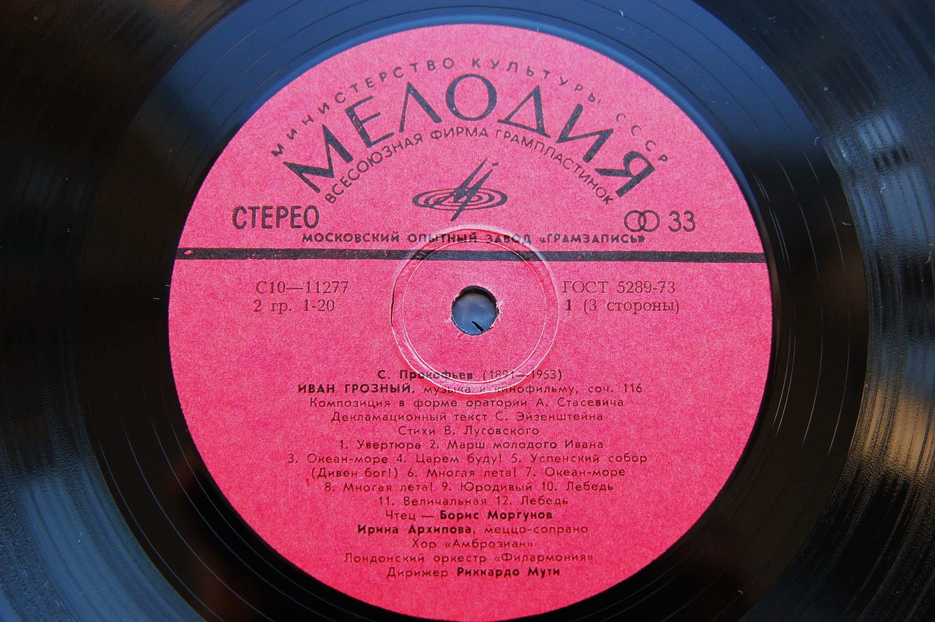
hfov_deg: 37.9
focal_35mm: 52
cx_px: 468
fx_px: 1362
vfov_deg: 25.7
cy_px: 311
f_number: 3.5
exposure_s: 1/45
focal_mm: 35
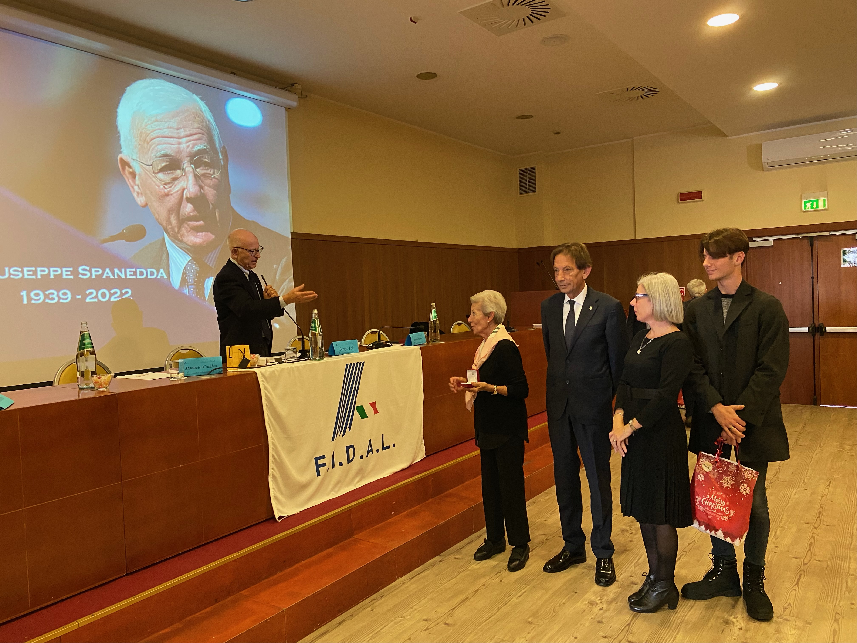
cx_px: 428
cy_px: 322
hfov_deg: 67.3
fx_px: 644
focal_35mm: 26
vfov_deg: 53.1
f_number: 1.8
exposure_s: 1/50
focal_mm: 4.25
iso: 200
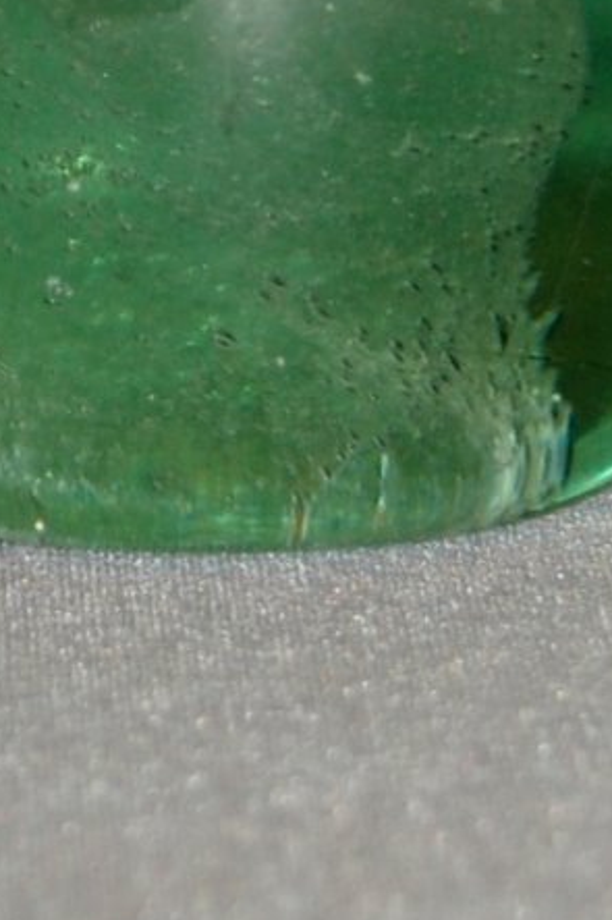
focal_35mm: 249
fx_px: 6354
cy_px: -384
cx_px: 261
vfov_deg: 8.1
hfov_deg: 5.5
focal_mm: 46
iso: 400
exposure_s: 1/60
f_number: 5.3
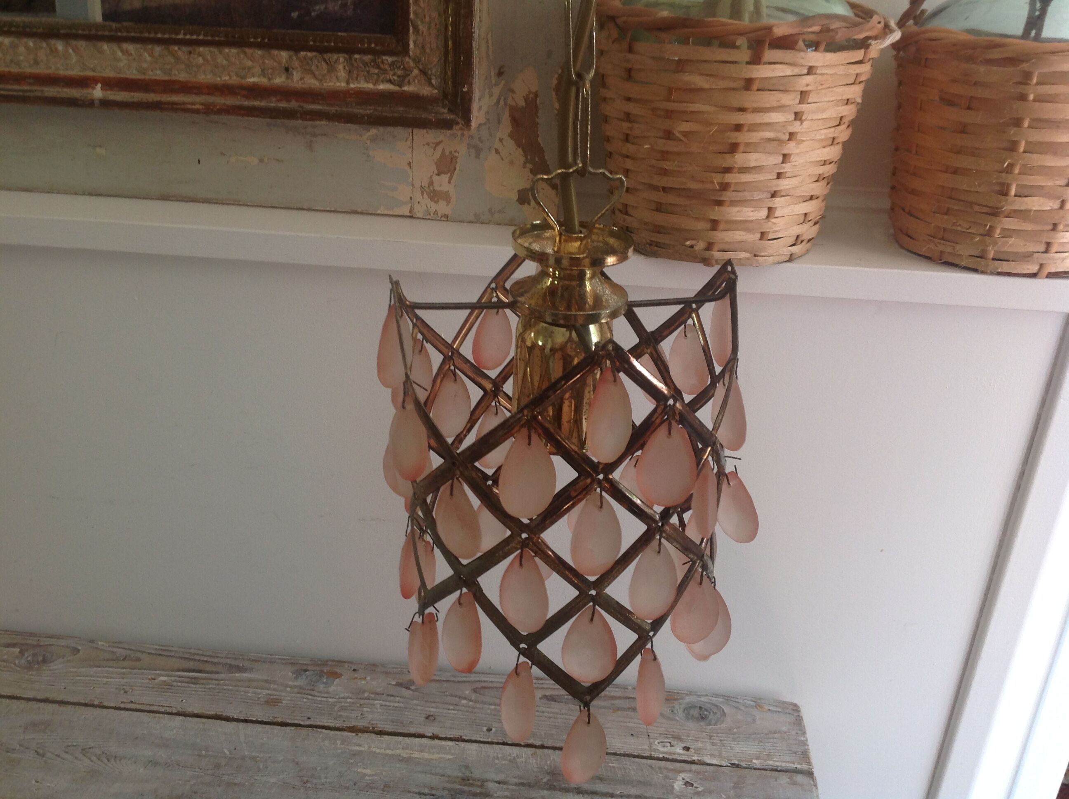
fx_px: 1079
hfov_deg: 52.7
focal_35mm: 35
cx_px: 534
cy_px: 400
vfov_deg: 40.6
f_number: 2.4
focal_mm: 4.28
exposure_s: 1/20
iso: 50
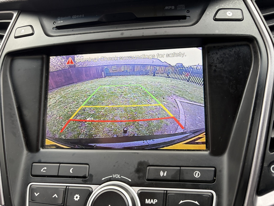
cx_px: 137
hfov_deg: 67.3
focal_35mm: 26
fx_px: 206
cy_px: 103
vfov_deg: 53.1
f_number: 1.6
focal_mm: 5.96
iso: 80
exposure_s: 1/122
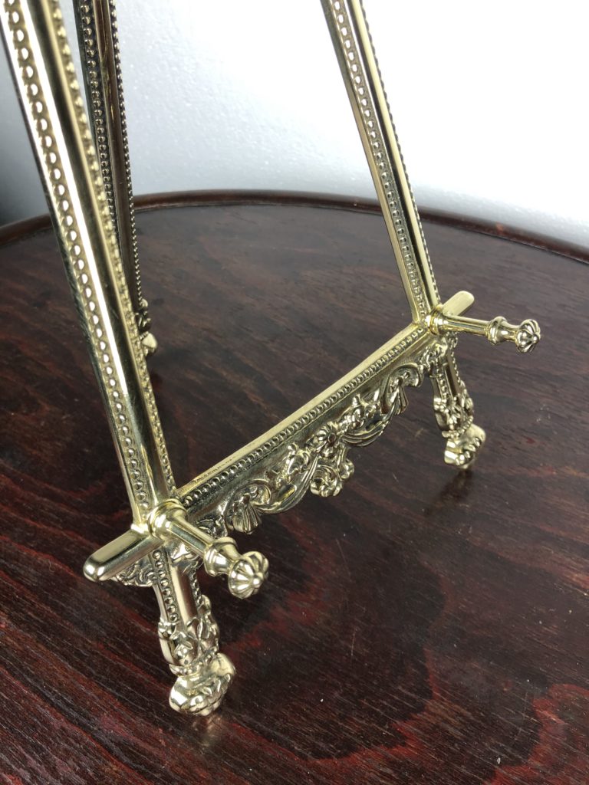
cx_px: 294
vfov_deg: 63.4
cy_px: 392
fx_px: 635
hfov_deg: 49.7
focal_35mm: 28
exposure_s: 1/33
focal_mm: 4
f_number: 1.8
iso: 25
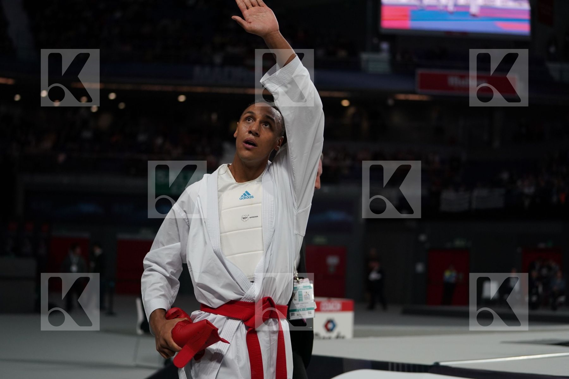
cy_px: 190
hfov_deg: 28.8
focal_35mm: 70
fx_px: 1106
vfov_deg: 19.5
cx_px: 284
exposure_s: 1/1000
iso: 1600
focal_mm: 70
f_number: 2.8
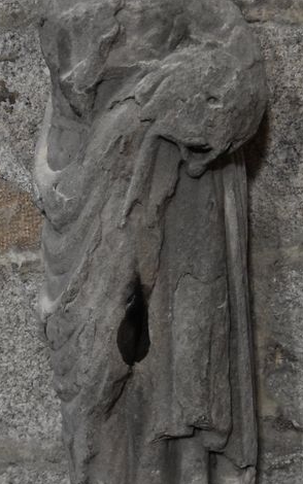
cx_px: 153
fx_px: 1202
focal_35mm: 91
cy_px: 239
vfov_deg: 22.8
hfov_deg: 14.4
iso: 8000
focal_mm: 40
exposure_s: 1/60
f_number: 5
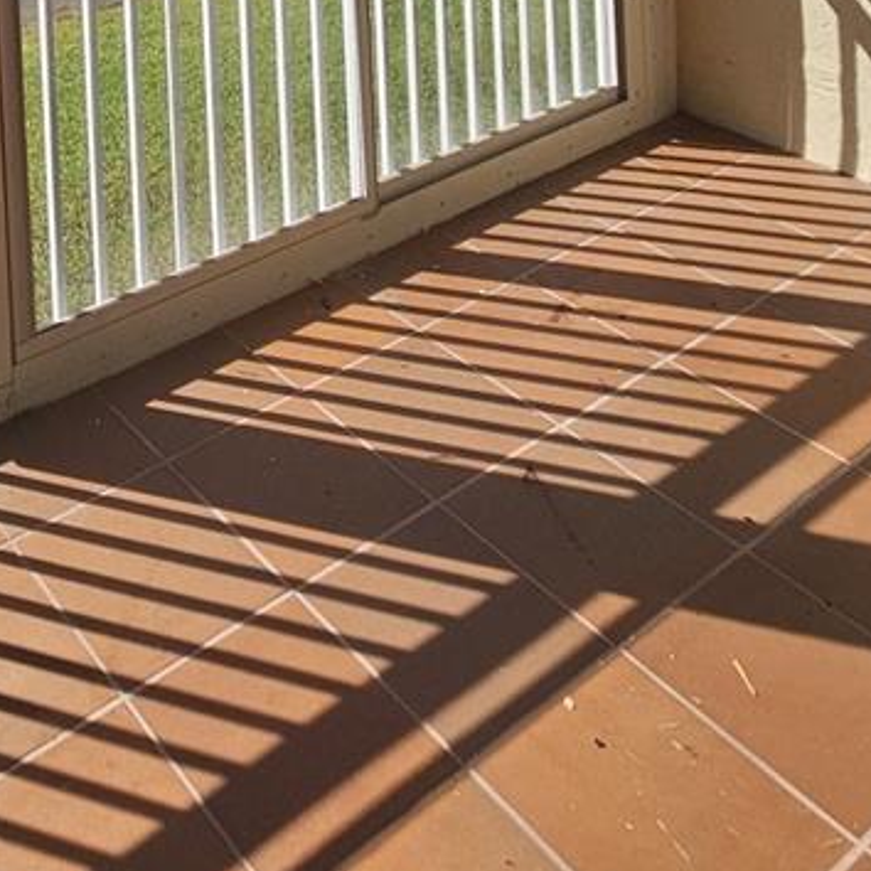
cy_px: -448
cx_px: -7
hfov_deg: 38.0
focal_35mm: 39
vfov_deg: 27.9
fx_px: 1110
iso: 50
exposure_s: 1/1262
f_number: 2.2
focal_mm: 2.2
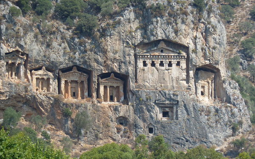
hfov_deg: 8.1
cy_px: 75
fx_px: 1793
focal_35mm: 258
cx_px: 127
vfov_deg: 5.1
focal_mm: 39.7
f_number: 4.7
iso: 80
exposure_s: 1/400
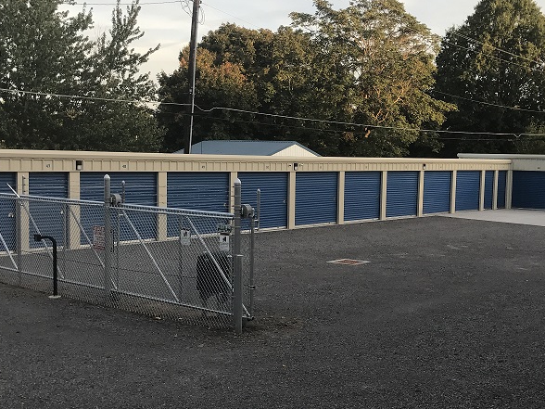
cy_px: 241
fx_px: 756
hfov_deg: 39.5
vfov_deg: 30.2
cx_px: 320
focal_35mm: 48
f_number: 1.8
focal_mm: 3.99
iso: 20
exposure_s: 1/264
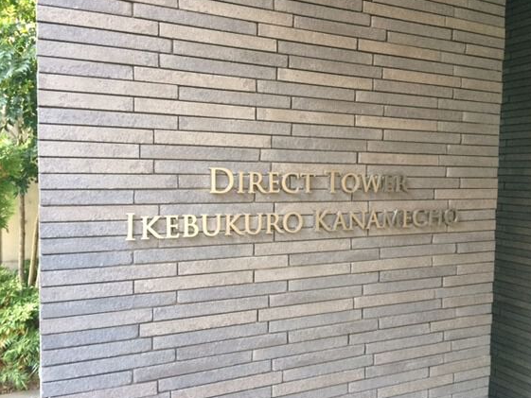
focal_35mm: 31
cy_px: 200
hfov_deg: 58.3
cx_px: 282
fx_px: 476
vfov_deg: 45.5
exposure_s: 1/30
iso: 80
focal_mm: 4.15
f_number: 2.2
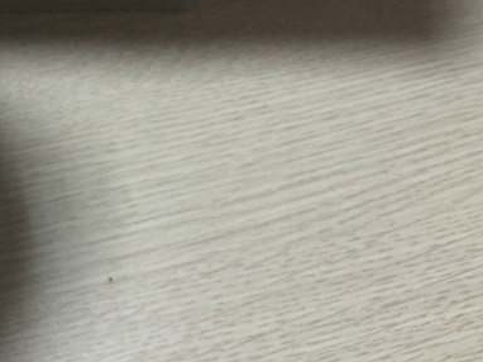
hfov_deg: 29.3
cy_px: -19
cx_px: 9
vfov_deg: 22.5
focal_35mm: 62
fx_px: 865
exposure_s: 1/17
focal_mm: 4.15
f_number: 2.2
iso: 80
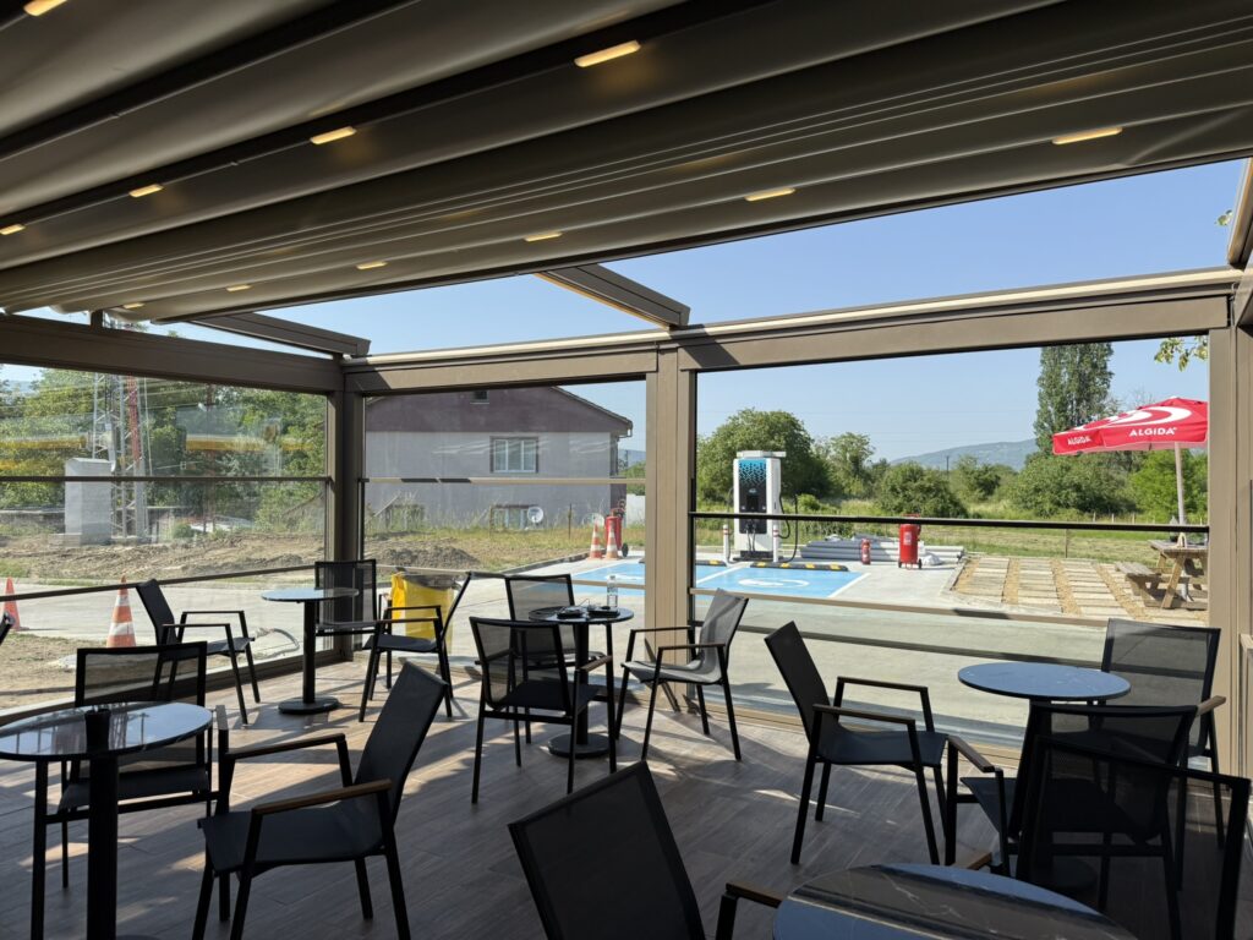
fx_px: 869
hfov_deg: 71.6
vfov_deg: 56.8
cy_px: 470
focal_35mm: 24
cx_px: 626
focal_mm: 6.76
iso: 80
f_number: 1.78
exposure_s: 1/3145
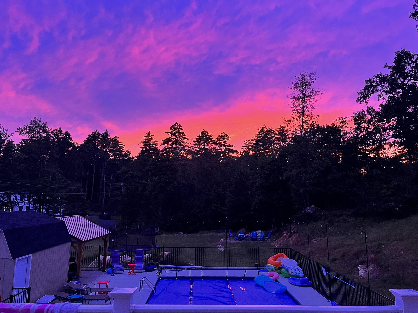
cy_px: 139
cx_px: 199
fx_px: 350
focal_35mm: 29
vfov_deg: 48.1
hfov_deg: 61.6
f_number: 1.6
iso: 320
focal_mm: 5.1
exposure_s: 1/60
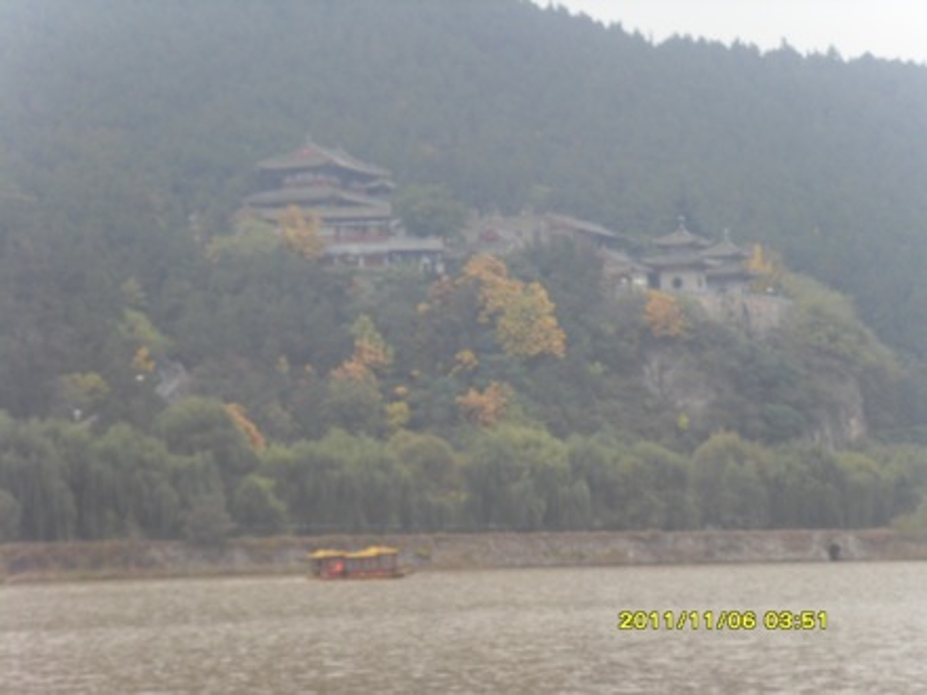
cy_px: 348
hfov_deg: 16.8
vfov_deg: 12.7
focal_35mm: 117
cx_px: 464
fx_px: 3133
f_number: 4.5
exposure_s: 1/90
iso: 120
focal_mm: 19.8
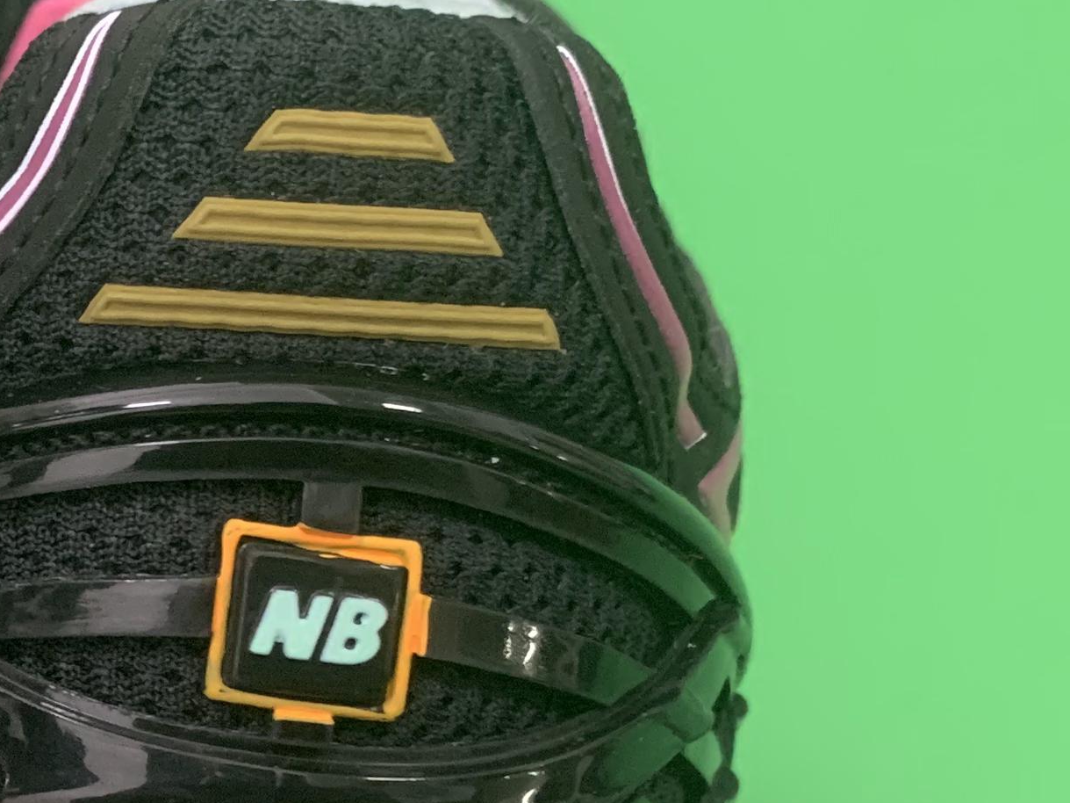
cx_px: -332
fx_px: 2658
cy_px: 835
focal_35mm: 86
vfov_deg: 16.7
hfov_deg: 20.7
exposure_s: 1/56
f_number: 1.8
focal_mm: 4.25
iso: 400
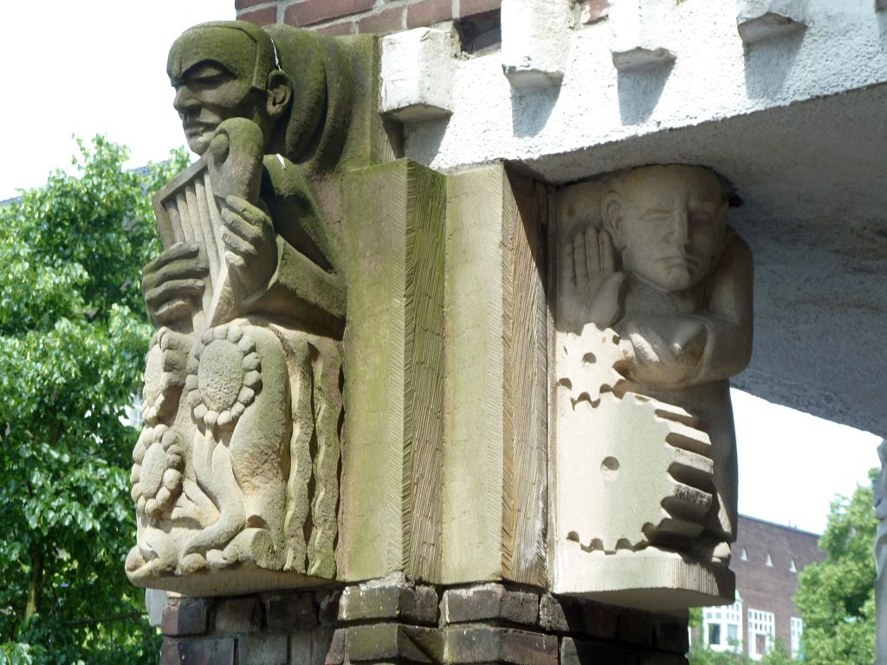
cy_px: 332
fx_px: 2306
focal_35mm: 90
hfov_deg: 21.8
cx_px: 444
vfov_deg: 16.4
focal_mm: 14.7
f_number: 4.3
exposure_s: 1/50
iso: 80
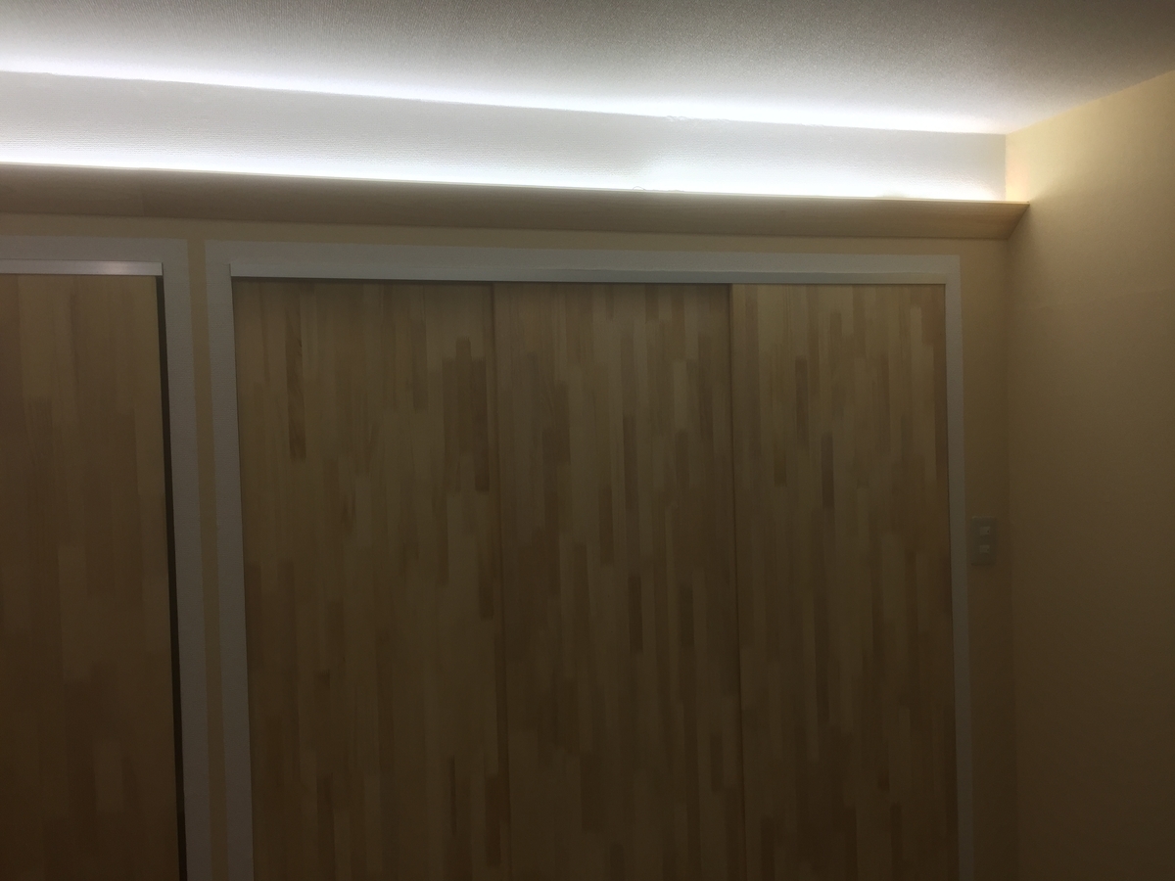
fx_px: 984
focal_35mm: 29
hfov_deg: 61.7
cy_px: 440
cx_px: 588
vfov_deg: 48.2
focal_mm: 4.15
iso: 40
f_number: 2.2
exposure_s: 1/60
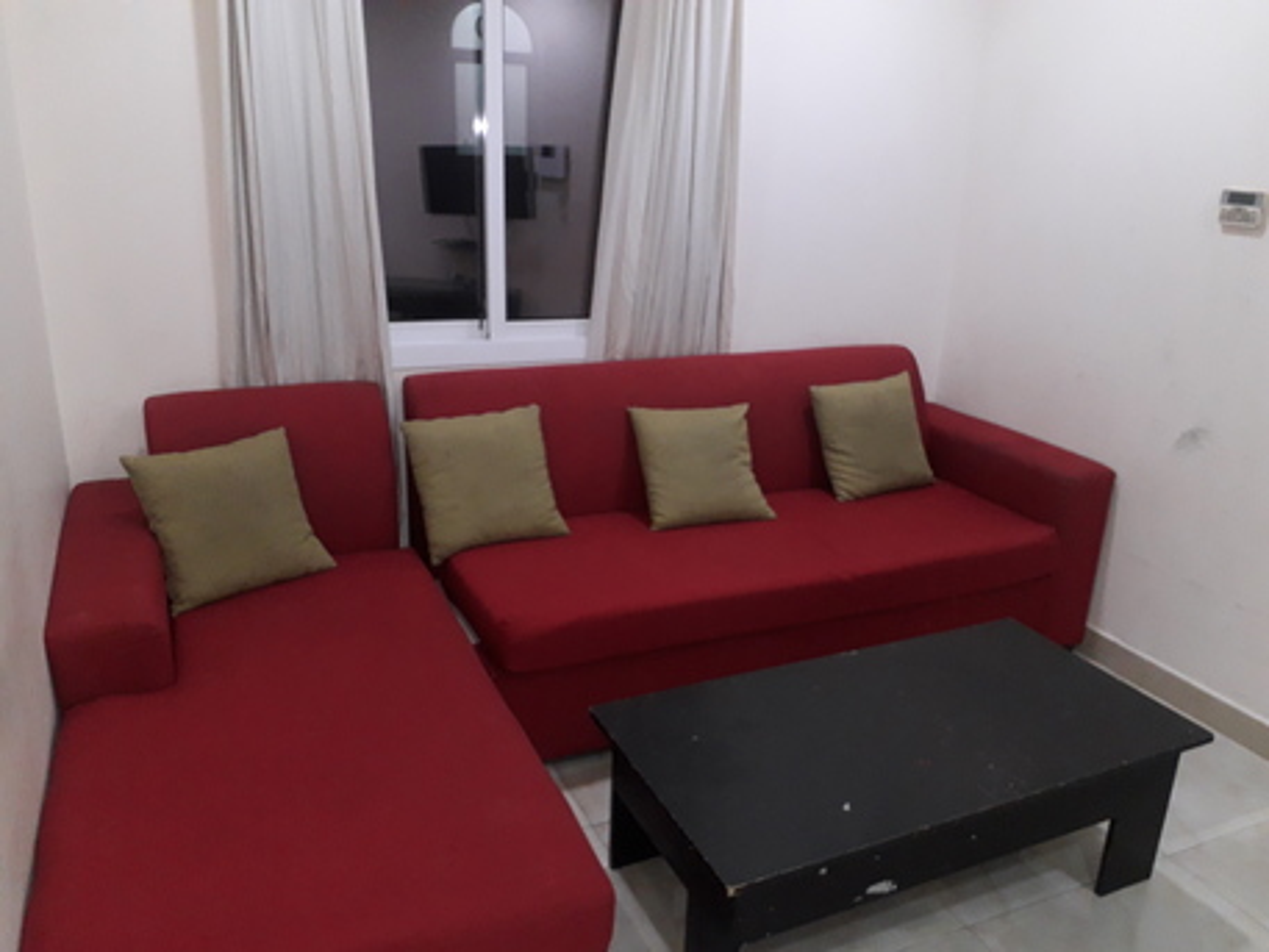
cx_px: 634
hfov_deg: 65.3
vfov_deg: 51.4
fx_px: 990
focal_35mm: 27
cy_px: 476
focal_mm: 3.6
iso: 200
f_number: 1.9
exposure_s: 1/33
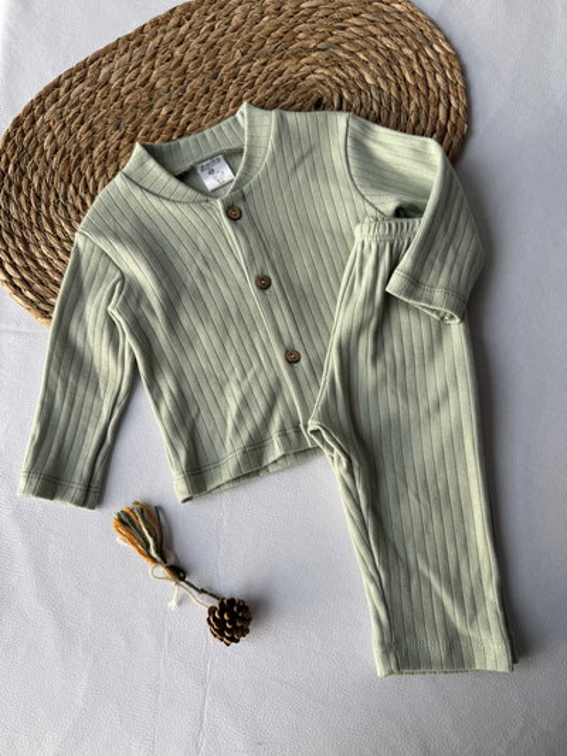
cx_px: 284
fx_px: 524
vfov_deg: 71.6
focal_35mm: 24
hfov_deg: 56.8
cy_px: 378
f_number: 1.78
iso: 64
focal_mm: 6.76
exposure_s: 1/213
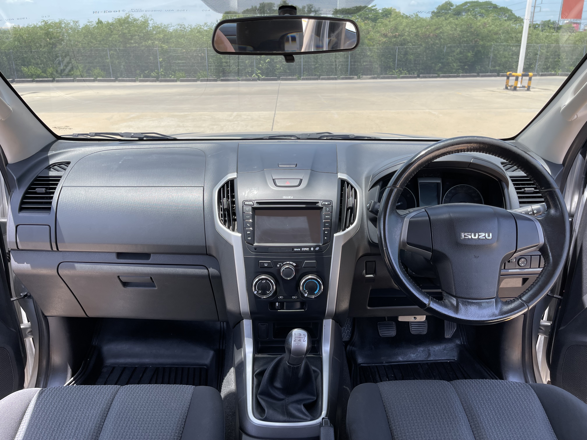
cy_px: 220
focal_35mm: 25
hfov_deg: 69.4
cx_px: 294
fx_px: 424
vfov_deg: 54.9
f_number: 1.6
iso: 32
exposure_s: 1/496
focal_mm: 5.1
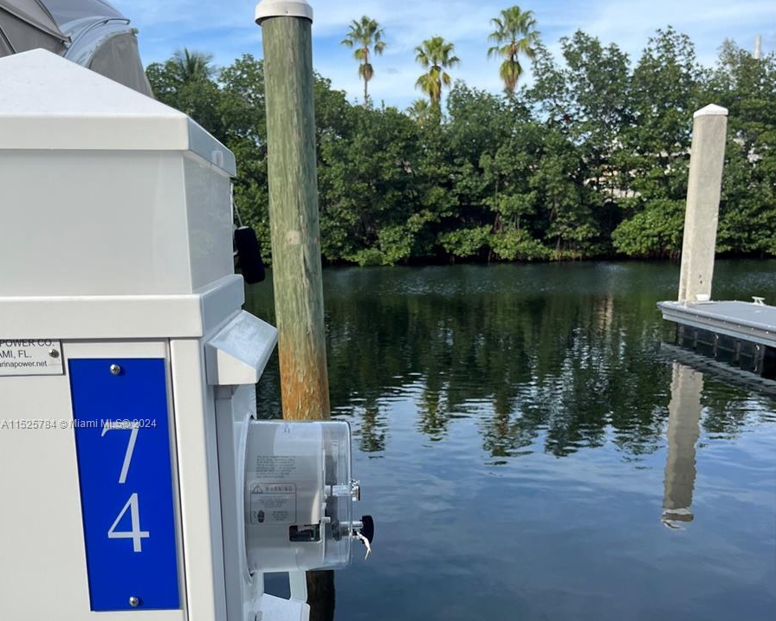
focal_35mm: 34
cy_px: 424
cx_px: 388
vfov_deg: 42.7
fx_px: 781
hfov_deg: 52.8
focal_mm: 5.1
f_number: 1.6
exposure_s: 1/2024
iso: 50
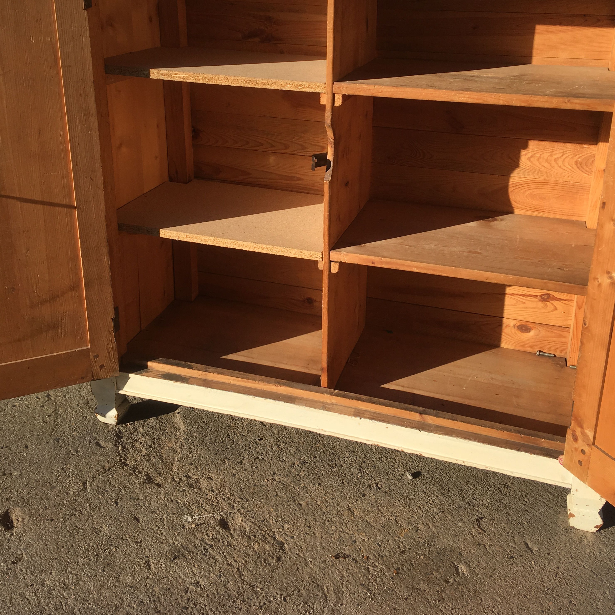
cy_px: 199
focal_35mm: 35
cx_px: 311
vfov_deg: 46.4
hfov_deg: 47.2
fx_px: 704
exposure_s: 1/1068
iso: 25
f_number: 2.2
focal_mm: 4.15
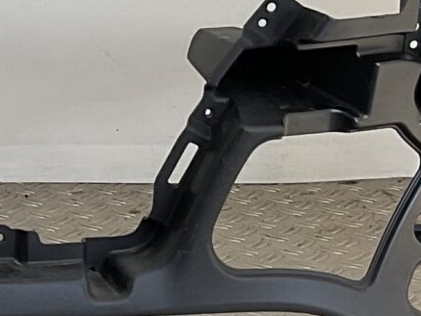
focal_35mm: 170
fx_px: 2068
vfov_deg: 8.6
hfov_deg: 10.8
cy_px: -103
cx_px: -366
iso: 16
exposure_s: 1/239
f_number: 1.8
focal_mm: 3
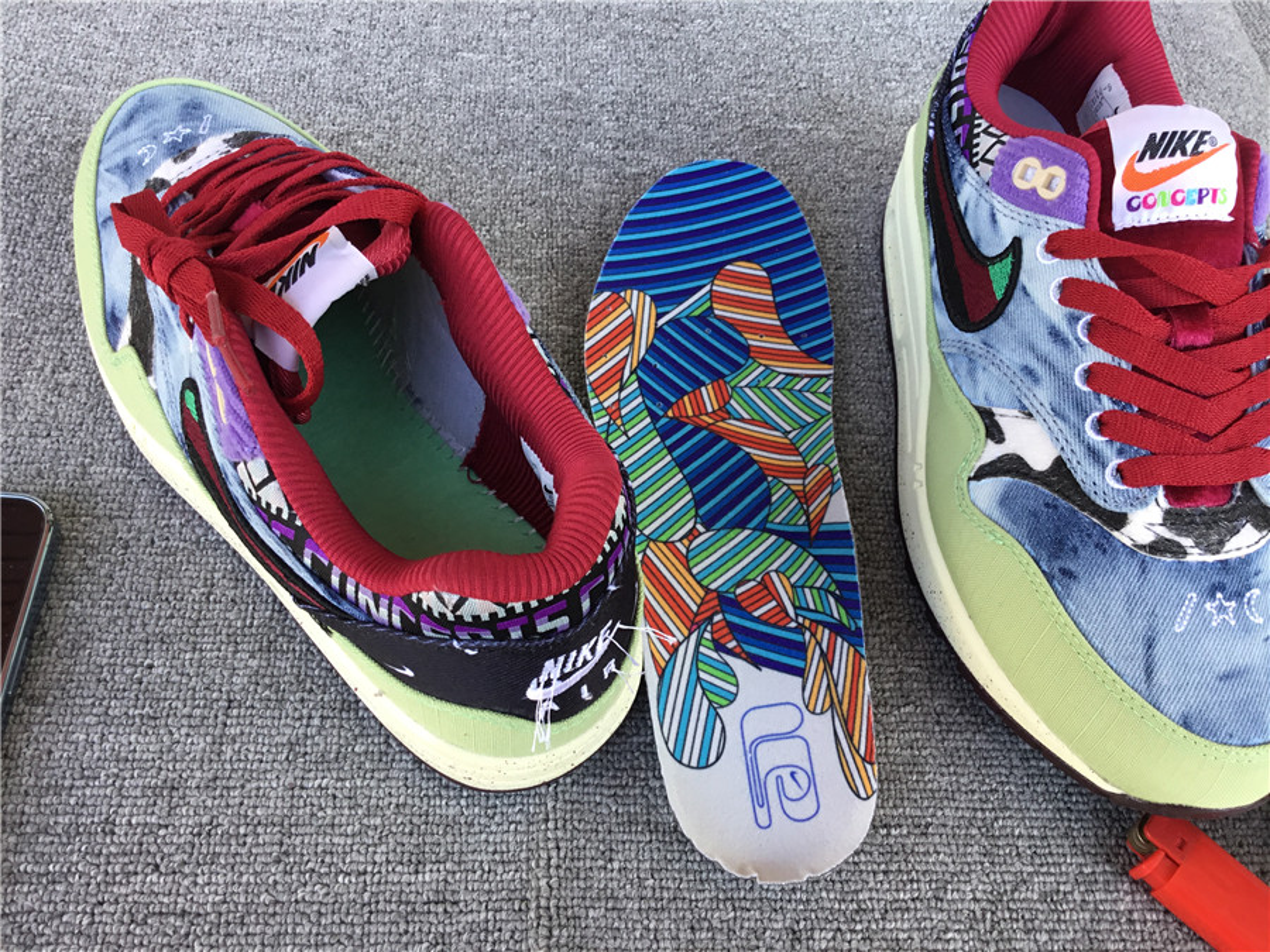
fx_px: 1137
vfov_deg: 45.4
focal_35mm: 31
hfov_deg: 58.4
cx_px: 635
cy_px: 476
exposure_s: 1/100
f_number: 2.4
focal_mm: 3.3
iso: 40
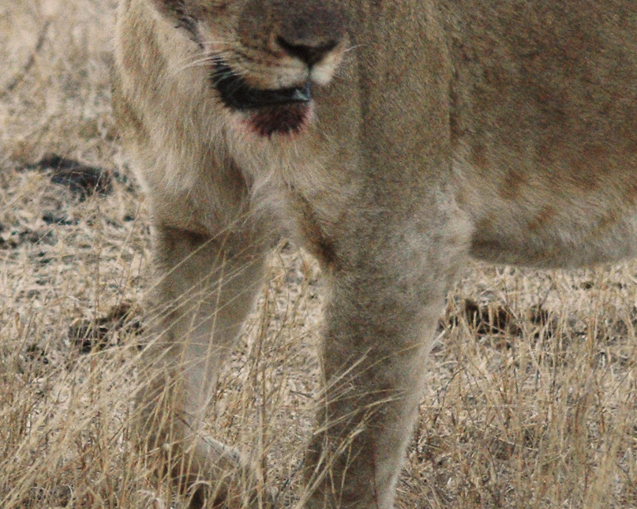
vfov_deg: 3.1
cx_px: 274
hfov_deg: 3.9
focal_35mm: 502
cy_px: 57
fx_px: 9461
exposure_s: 1/250
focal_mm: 120
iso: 1600
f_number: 4.2
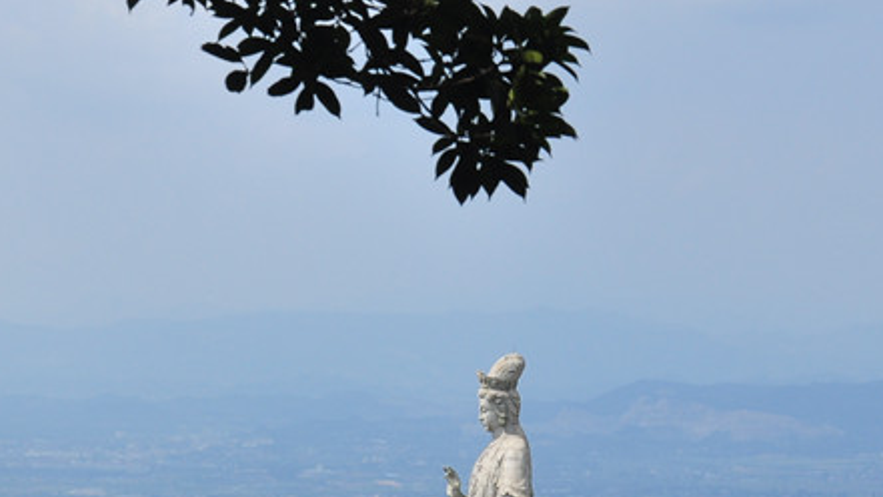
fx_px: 4682
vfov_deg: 6.0
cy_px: 588
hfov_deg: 10.7
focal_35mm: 200
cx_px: 130
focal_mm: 52
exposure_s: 1/250
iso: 200
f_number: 13
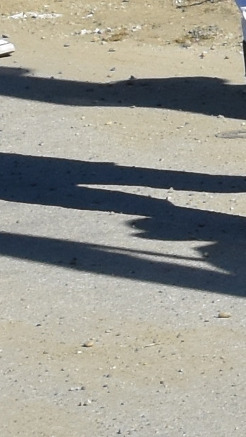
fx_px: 4478
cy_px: -362
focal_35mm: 386
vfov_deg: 5.5
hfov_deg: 2.9
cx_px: 1365
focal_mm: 26
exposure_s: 1/2000
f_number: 8
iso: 400
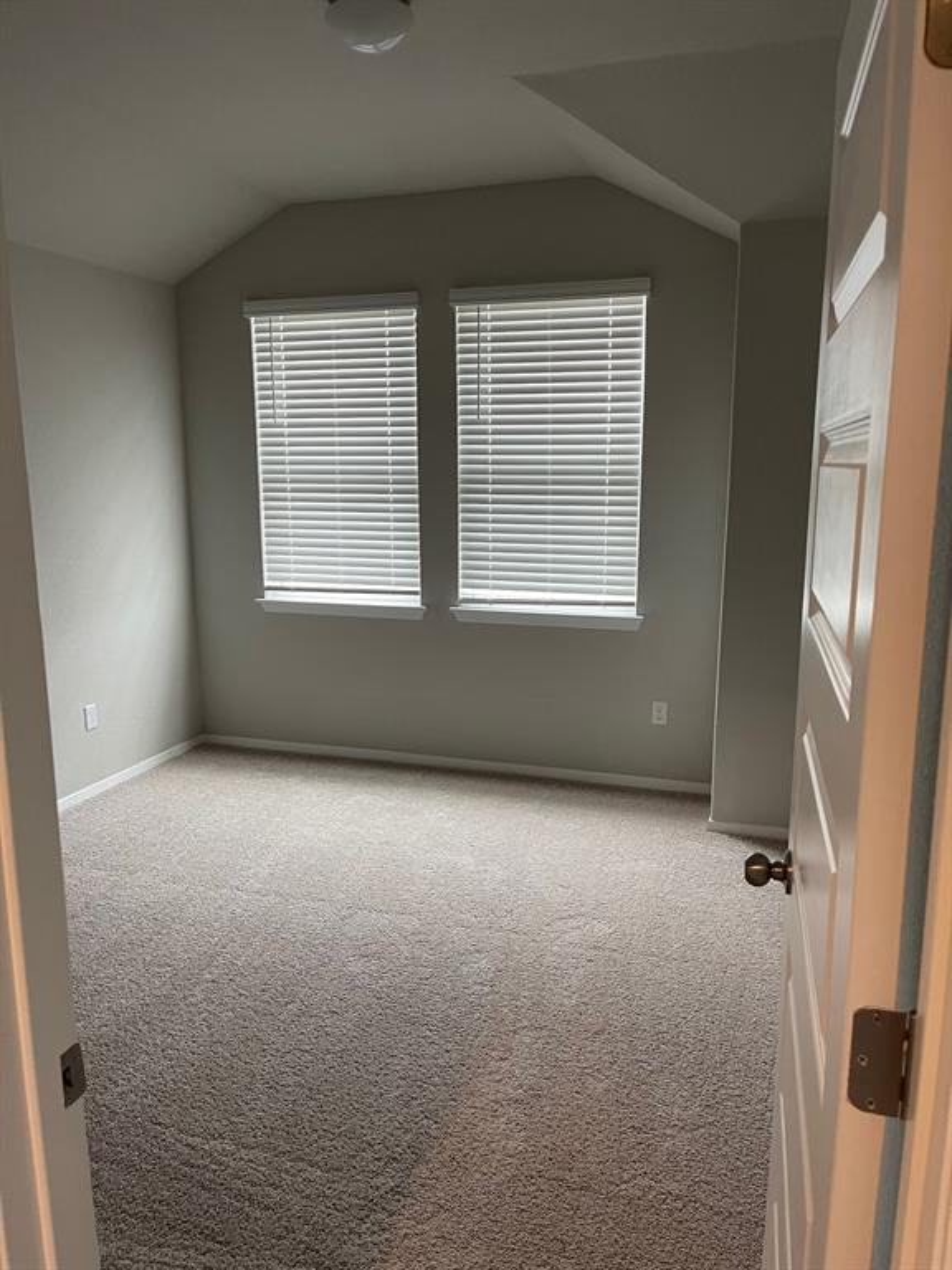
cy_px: 635
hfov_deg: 53.1
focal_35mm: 26
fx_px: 953
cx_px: 476
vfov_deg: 67.3
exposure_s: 1/60
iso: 160
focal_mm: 5.1
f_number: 1.6
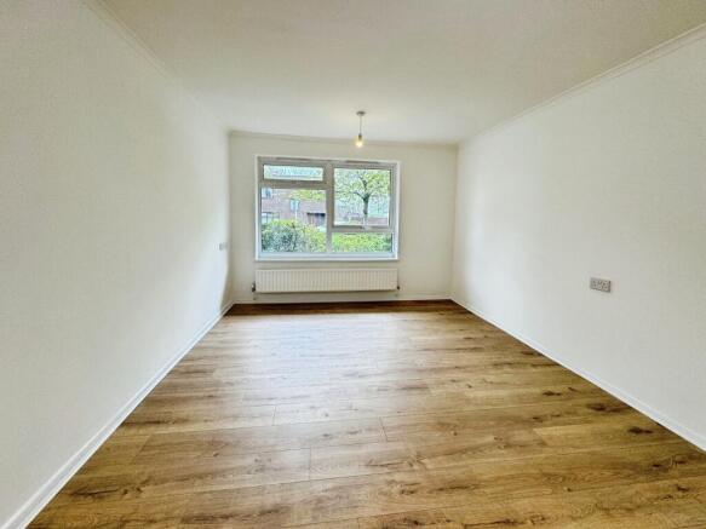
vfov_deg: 85.7
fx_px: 285
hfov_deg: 102.1
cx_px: 353
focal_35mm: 14
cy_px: 264
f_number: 2.2
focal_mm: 2.22
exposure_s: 1/100
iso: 64
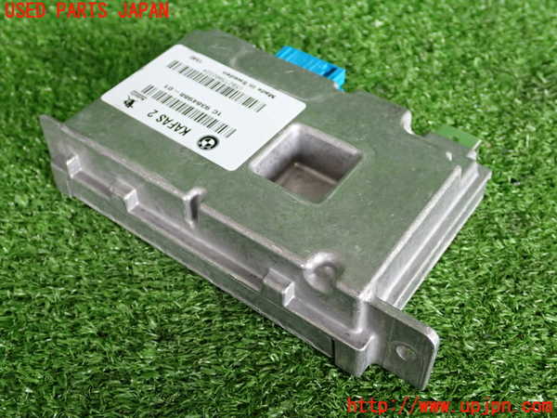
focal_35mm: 41
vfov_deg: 35.1
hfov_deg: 45.8
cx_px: 278
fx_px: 660
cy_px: 209
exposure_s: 1/40
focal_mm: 7.31
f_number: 2.8
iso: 400
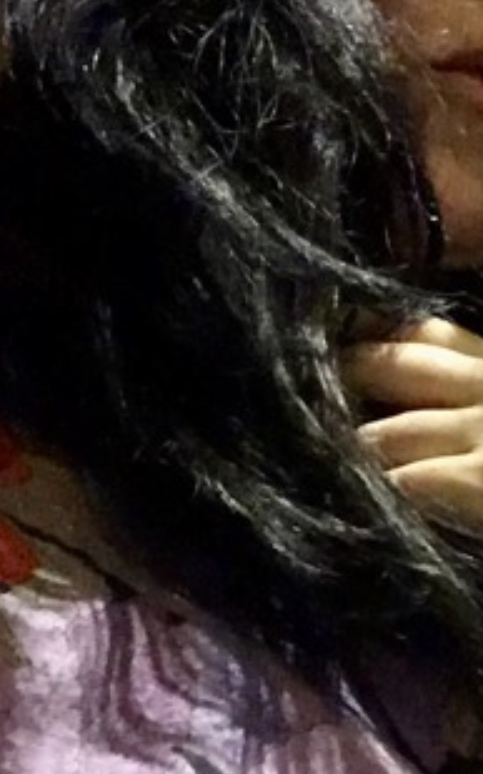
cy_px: 466
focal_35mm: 68
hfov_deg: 18.4
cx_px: 533
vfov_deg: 30.1
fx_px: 1433
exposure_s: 1/17
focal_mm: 2.15
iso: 1600
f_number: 2.4
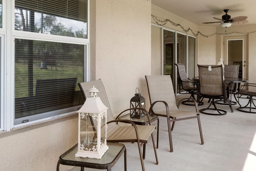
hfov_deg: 60.6
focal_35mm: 31
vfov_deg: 42.3
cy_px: 62
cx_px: 142
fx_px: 218
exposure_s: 1/13
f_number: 8
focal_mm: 15
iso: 400
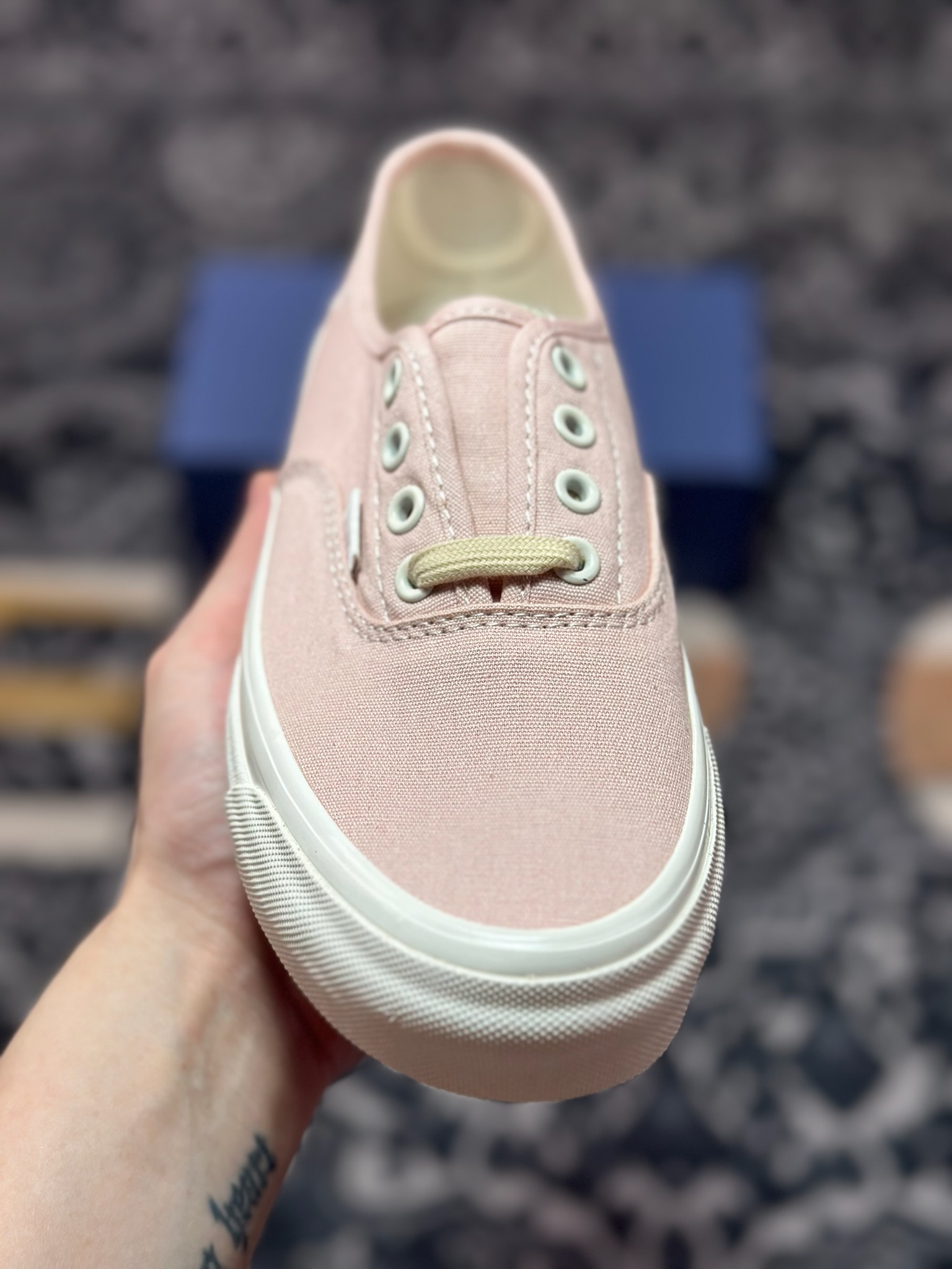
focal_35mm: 48
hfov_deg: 30.3
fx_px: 1760
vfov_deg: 39.7
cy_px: 634
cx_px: 476
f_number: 1.78
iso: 80
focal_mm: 6.86
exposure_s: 1/935
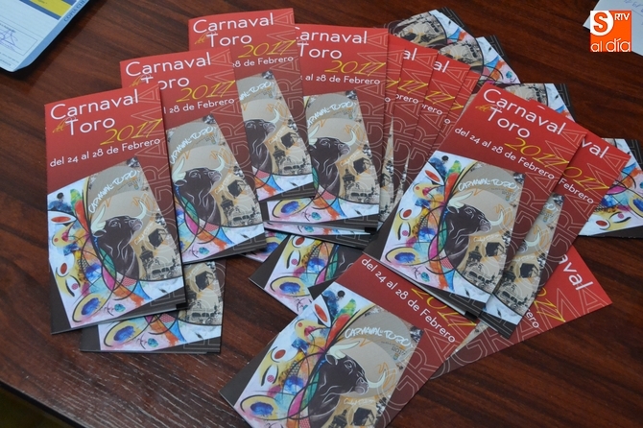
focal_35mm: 42
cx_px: 322
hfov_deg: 46.4
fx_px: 750
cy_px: 214
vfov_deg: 31.9
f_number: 7.1
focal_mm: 28
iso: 3200
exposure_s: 1/200
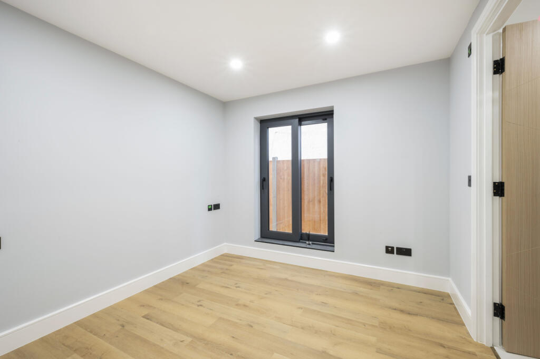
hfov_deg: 100.4
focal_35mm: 15
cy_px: 180
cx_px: 270
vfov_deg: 77.2
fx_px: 225
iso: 200
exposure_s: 2.5
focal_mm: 15
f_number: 16
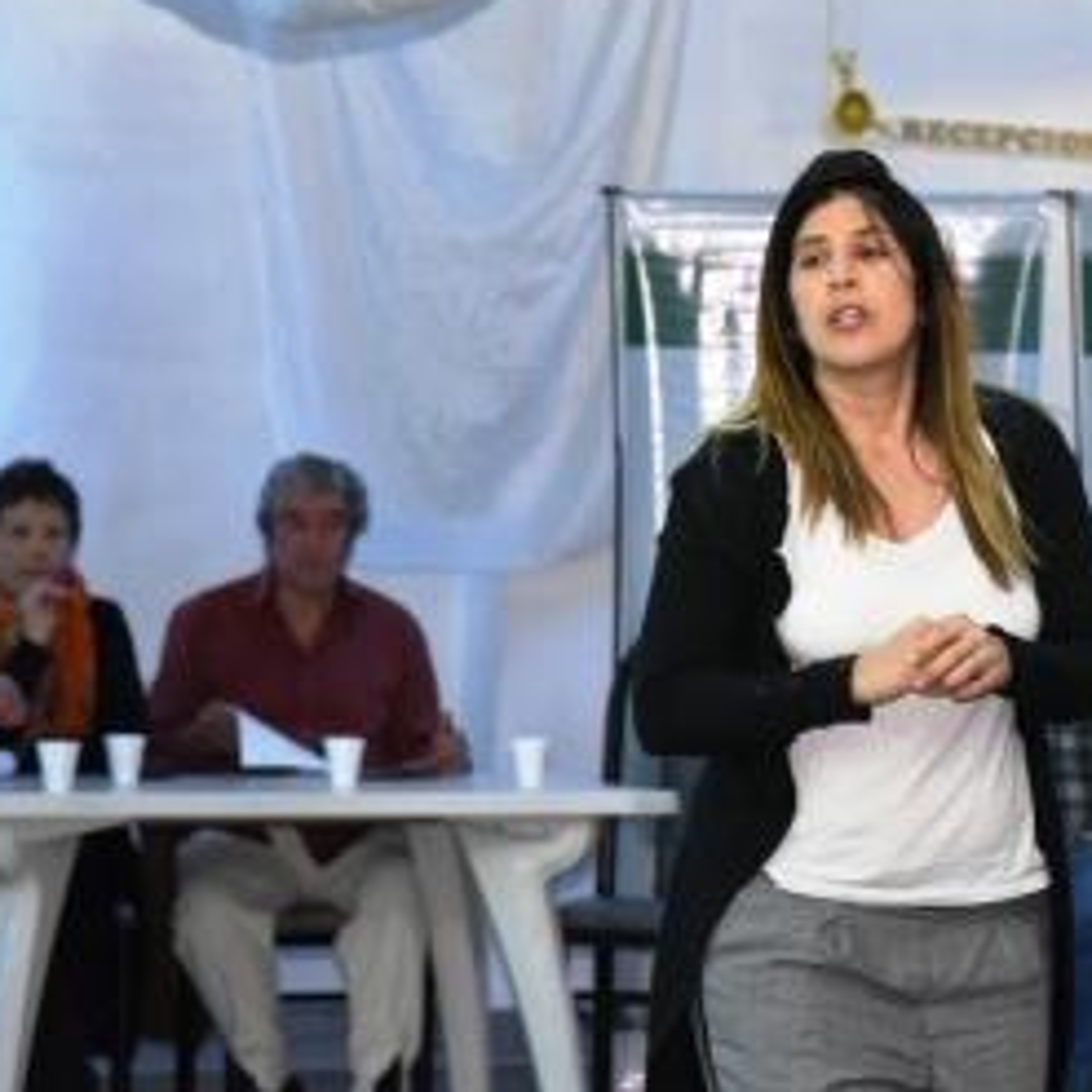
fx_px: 6603
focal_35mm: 185
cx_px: 933
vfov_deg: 9.5
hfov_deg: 9.4
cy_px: 493
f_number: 6.3
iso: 8000
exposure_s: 1/100
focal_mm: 120
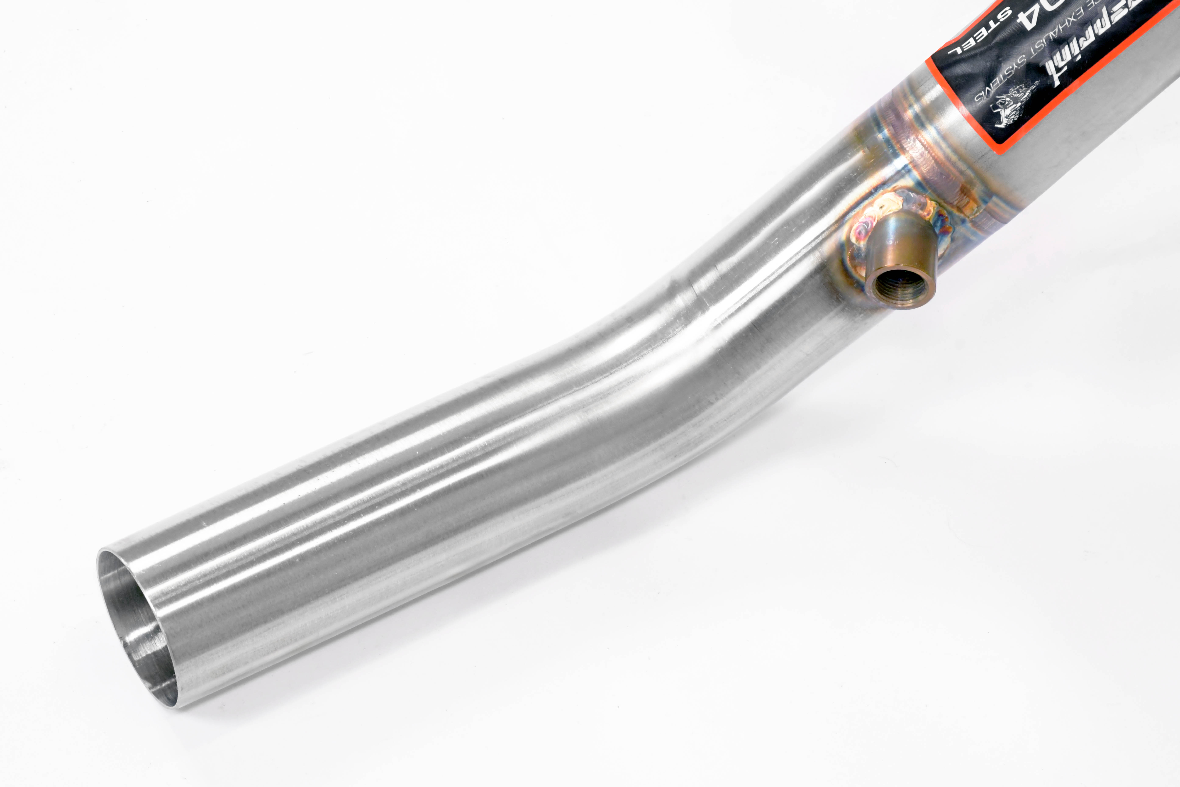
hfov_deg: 18.3
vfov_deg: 12.2
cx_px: 590
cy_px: 394
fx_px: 3671
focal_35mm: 112
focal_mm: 75
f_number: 13
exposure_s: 1/80
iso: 2500
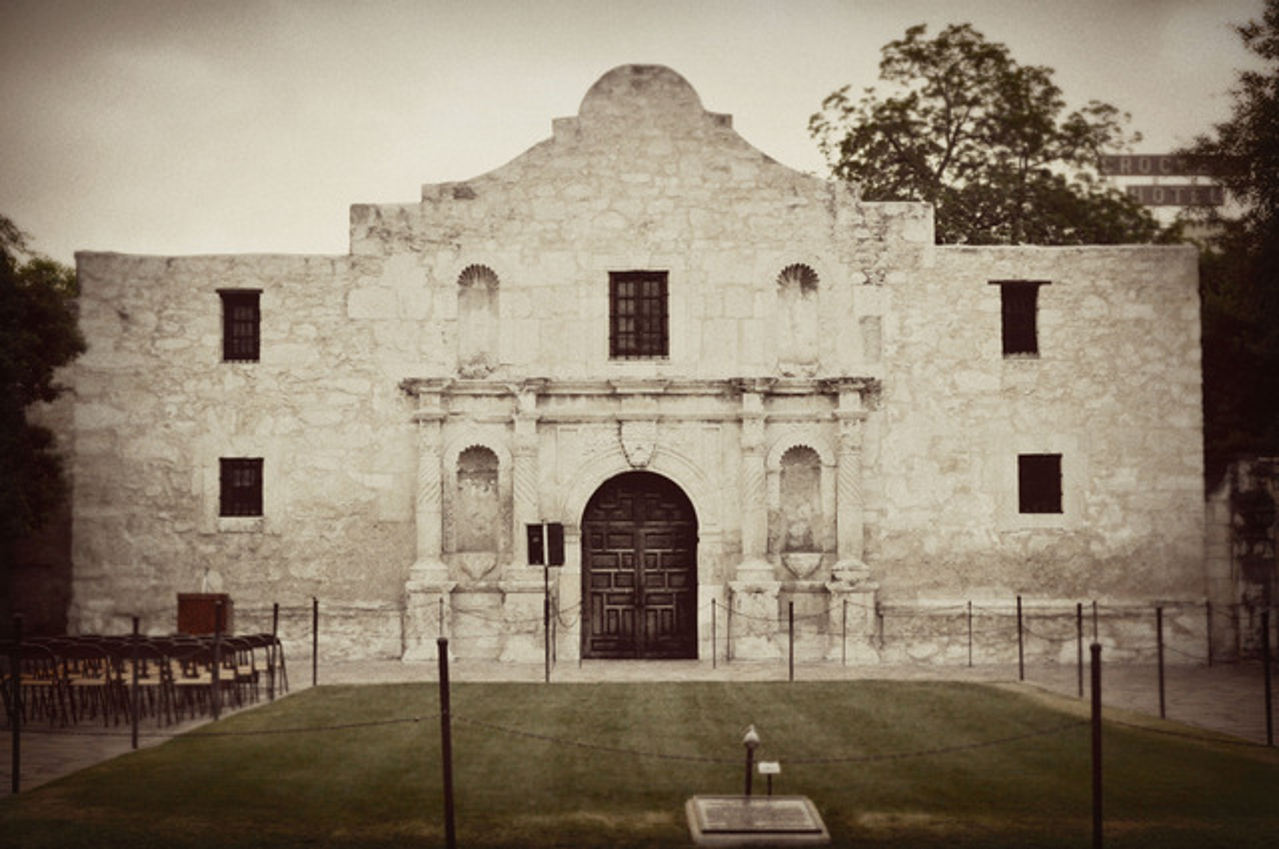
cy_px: 424
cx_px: 640
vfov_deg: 26.4
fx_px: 1810
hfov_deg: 38.9
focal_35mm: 51
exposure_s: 1/640
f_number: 13
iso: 2500
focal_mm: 34
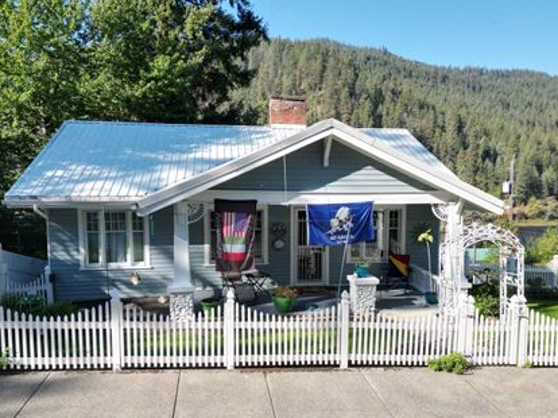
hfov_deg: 61.7
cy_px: 238
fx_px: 467
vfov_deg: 48.0
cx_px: 287
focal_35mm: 29
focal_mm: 6.72
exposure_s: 1/2000
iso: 140
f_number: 1.7
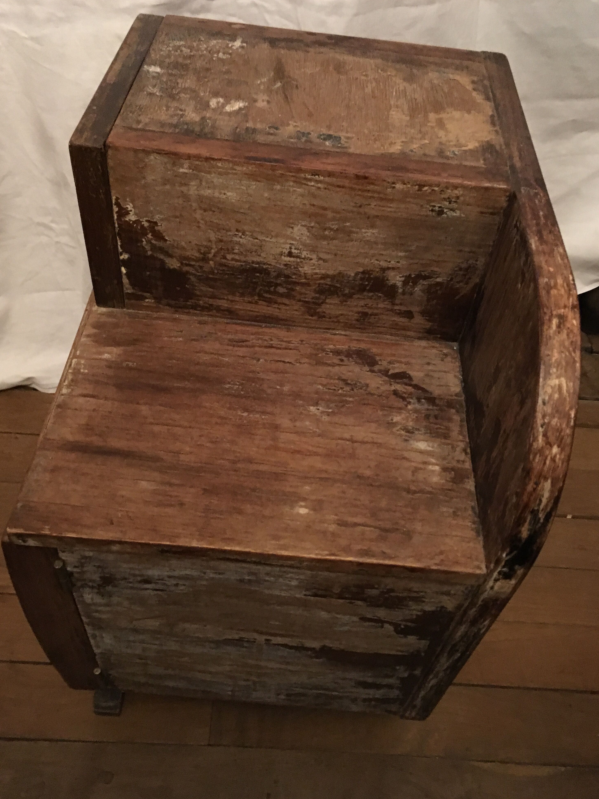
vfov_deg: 60.0
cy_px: 404
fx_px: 692
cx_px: 299
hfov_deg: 46.8
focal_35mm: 30
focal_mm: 4.15
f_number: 2.2
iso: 400
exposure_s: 1/17
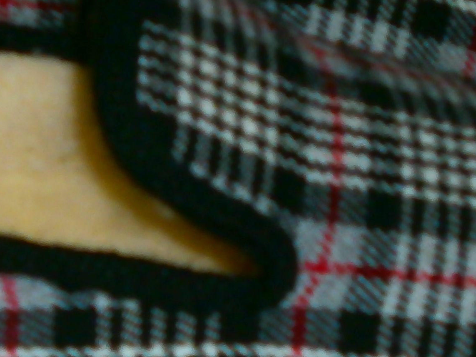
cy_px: 252
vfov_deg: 8.1
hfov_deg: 10.7
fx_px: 2530
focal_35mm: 184
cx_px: 228
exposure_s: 1/50
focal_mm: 9.4
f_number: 4.1
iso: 125
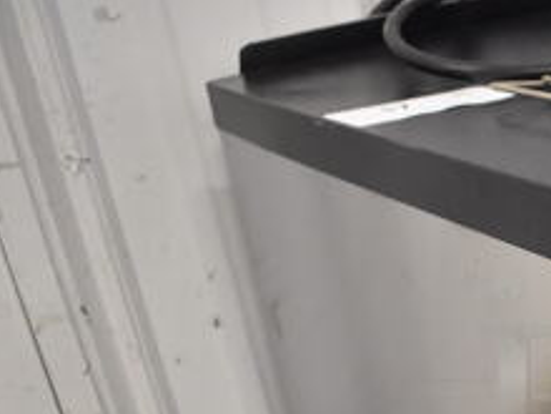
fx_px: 1146
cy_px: 389
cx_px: 664
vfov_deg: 20.0
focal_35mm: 72
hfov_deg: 24.5
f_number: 3.5
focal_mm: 18
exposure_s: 1/125
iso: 1800
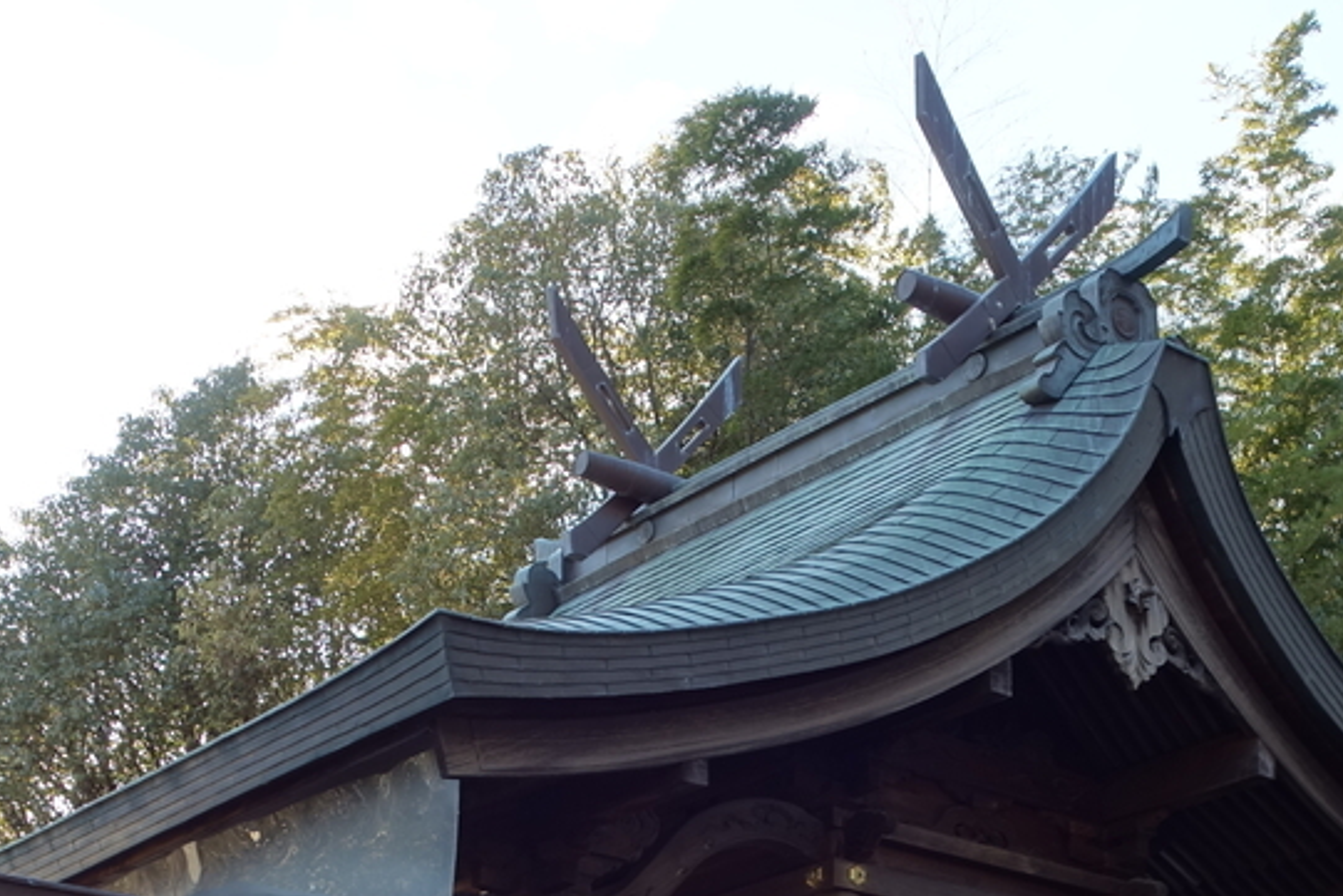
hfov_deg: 28.3
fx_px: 2649
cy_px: 958
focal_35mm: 71
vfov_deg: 18.5
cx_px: 874
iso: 125
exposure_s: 1/100
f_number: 3.5
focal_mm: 11.75
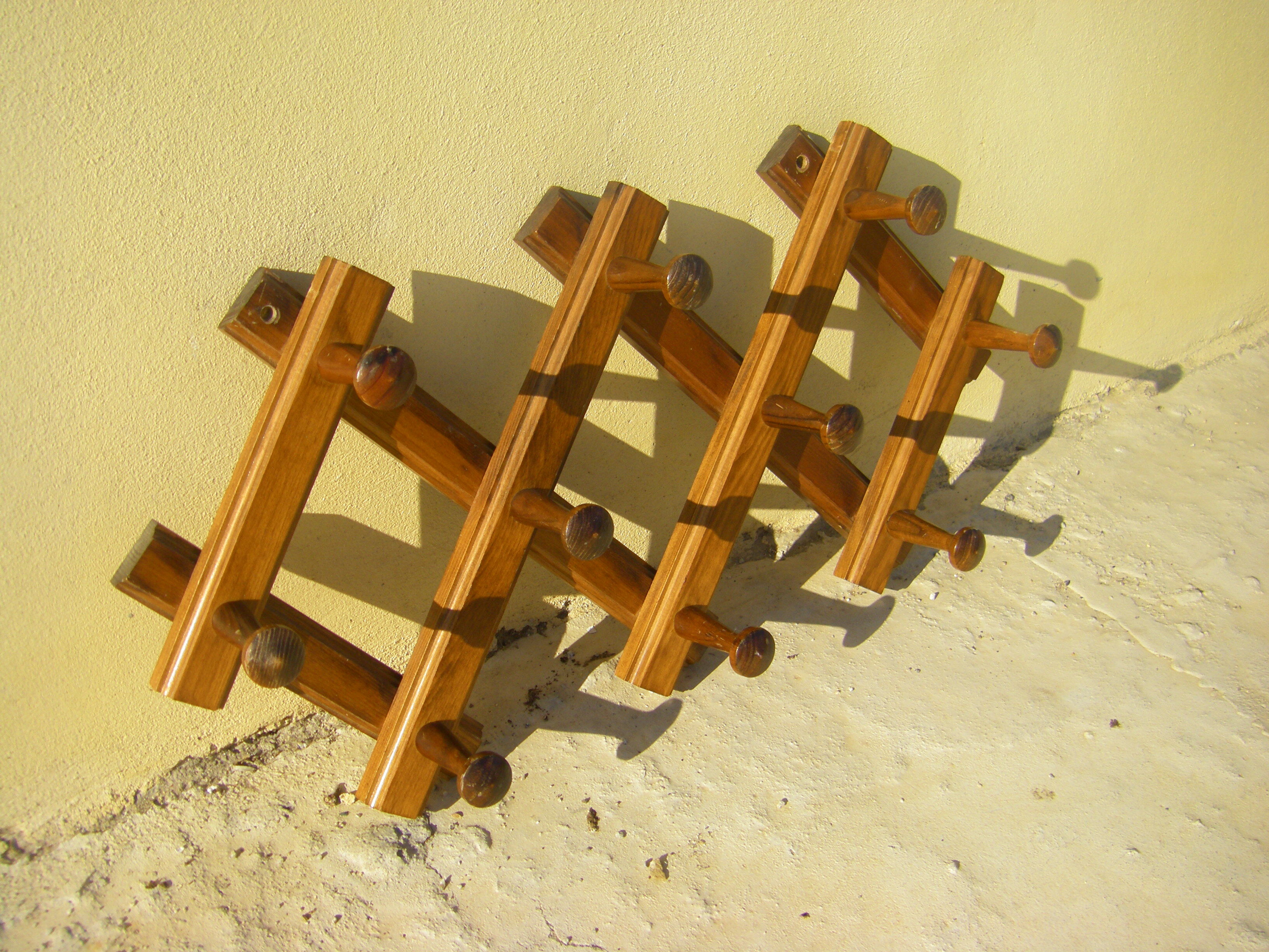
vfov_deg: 37.7
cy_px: 476
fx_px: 1393
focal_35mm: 38
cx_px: 634
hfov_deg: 49.0
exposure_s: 1/200
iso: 64
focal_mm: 6.3
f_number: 7
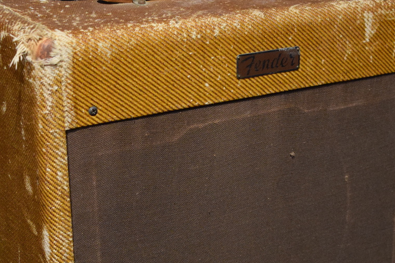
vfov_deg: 16.9
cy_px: 215
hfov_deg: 25.4
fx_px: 878
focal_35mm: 80
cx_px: 198
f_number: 4
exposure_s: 1/30
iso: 3200
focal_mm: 27
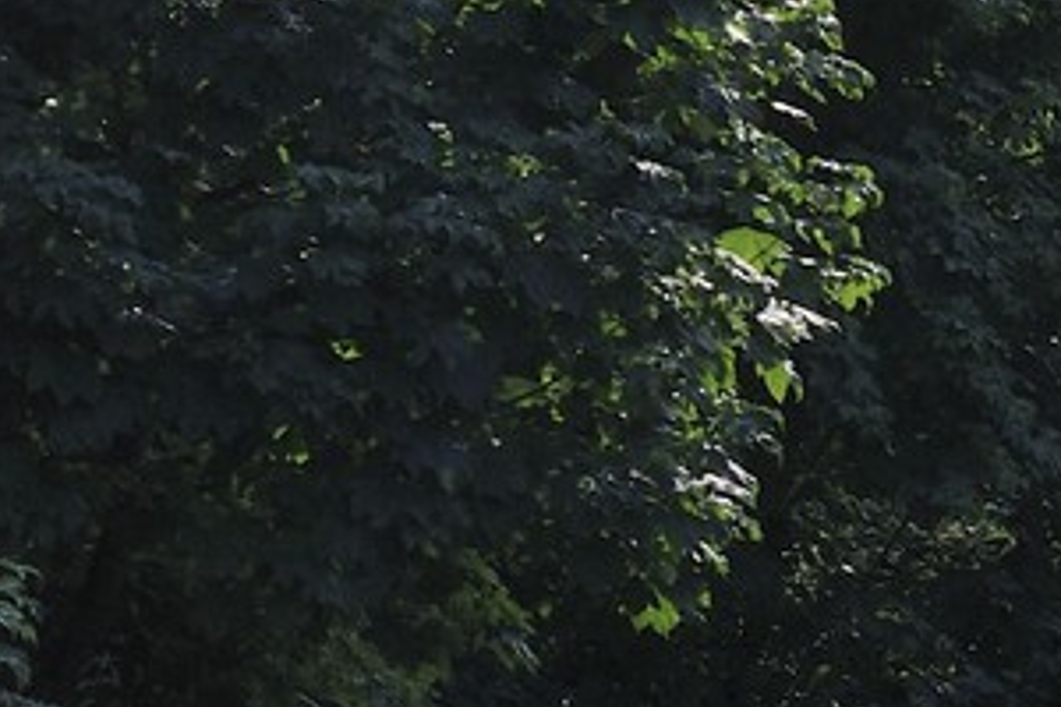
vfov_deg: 5.1
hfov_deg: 7.2
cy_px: 672
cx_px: 2670
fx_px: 7868
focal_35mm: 267
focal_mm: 50
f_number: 11
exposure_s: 1/125
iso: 200
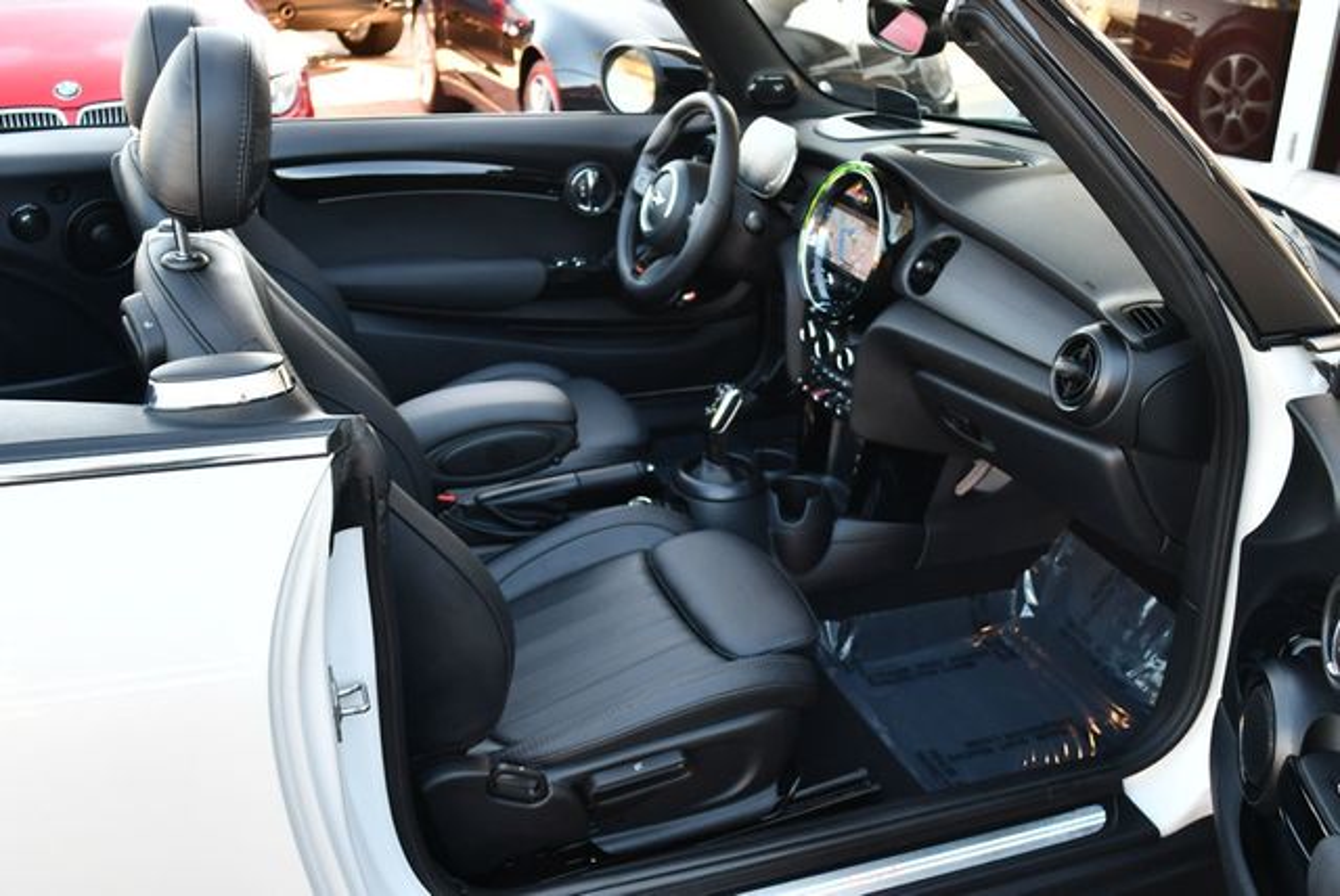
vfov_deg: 36.9
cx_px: 670
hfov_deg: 53.1
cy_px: 448
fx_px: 1341
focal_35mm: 36
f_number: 3.5
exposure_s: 1/250
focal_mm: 18
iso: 500
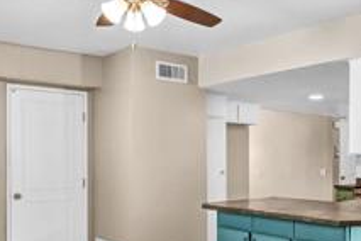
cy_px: 161
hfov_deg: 45.0
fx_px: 421
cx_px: 264
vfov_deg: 31.6
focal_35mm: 42
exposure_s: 1/40
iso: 400
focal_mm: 14
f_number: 8
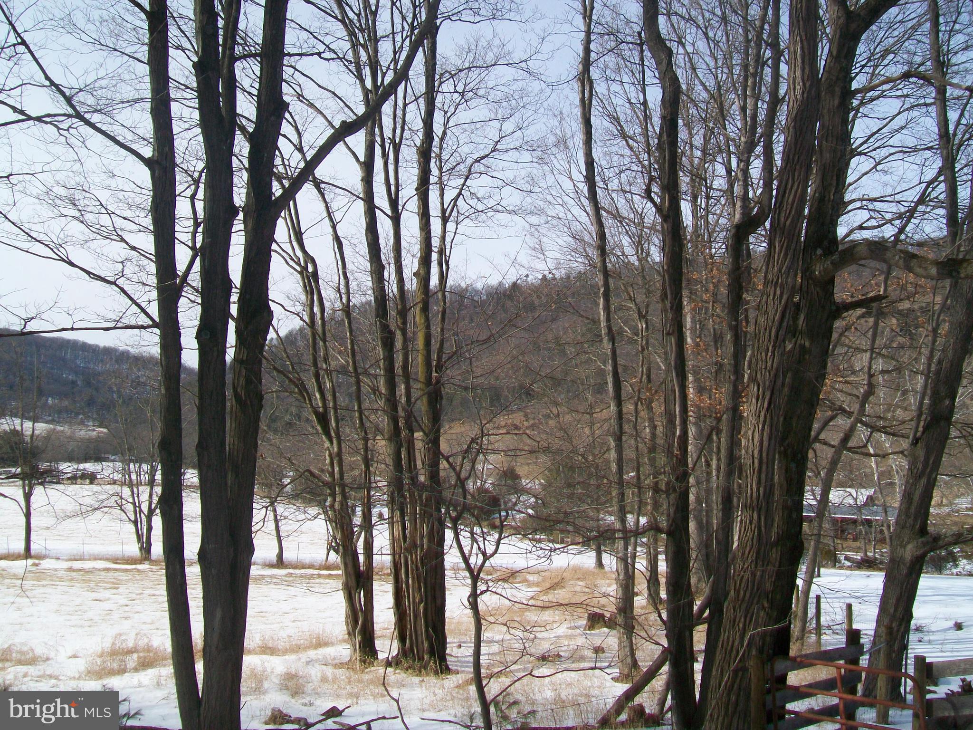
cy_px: 365
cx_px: 486
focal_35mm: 34
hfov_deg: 54.0
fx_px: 956
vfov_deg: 41.8
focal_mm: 6.1
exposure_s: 1/400
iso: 64
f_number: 4.9
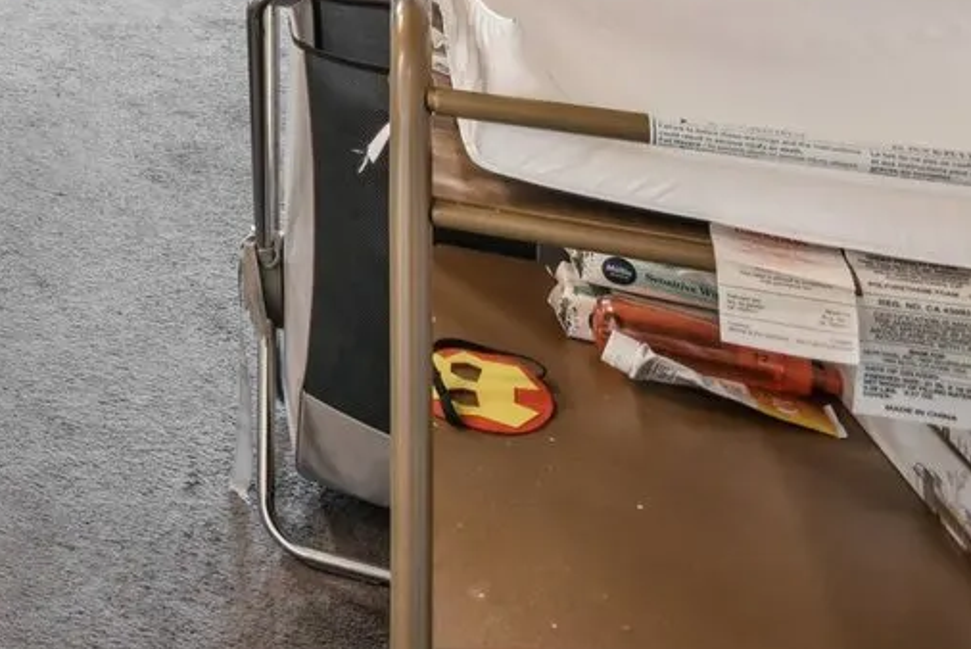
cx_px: -512
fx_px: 1295
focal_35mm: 48
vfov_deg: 22.2
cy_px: -374
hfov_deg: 27.3
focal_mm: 10
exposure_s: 1/13
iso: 400
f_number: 8
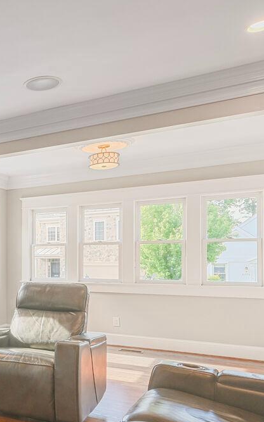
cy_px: 259
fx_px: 426
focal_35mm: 37
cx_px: -70
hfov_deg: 28.7
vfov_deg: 52.3
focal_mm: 14
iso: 200
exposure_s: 1/15
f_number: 9
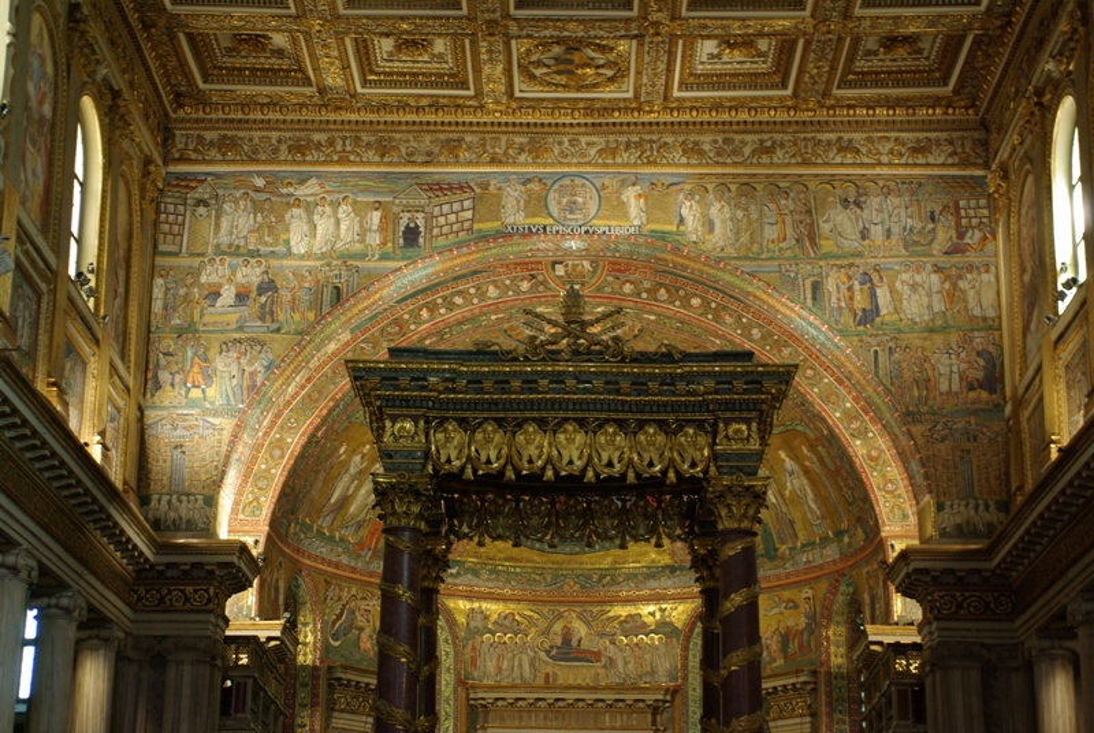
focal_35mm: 68
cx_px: 547
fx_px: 2054
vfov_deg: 20.2
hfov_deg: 29.8
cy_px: 366
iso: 400
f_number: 4
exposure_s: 1/4
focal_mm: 45
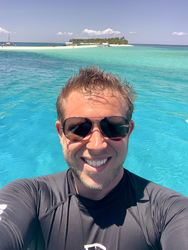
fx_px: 232
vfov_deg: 56.8
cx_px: 94
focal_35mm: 32
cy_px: 125
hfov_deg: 44.2
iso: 16
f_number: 2.2
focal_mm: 2.87
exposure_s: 1/782
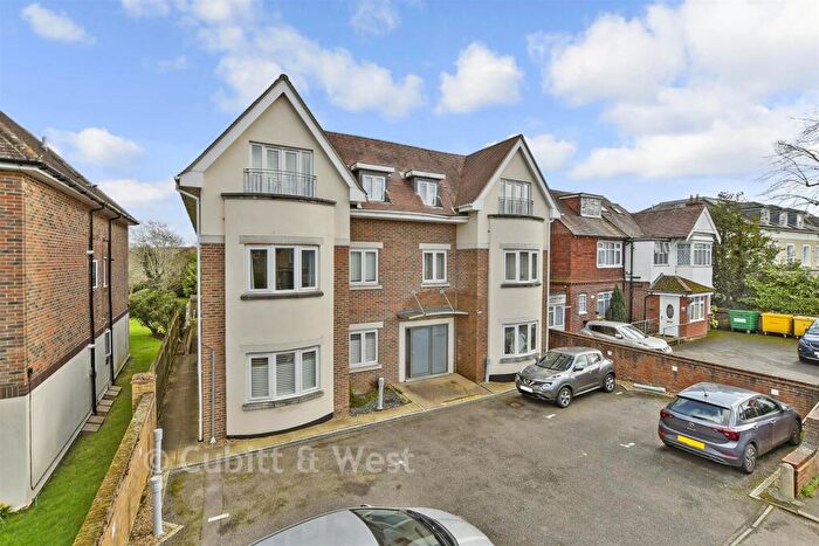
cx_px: 410
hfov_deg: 100.4
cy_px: 273
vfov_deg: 77.4
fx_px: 341
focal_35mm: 15
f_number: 8
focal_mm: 10
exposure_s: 1/100
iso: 200
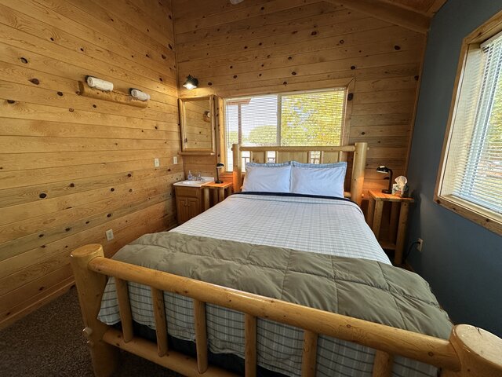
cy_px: 188
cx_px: 251
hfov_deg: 102.1
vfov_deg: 85.7
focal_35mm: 14
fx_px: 203
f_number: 2.2
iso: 80
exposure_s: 1/120
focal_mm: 2.22
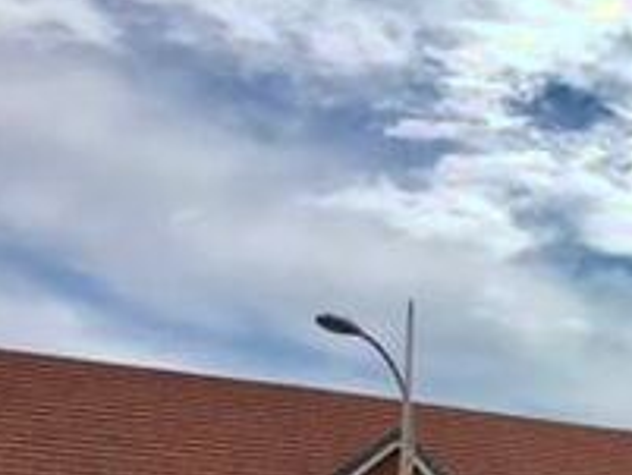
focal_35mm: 101
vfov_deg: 14.0
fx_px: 1845
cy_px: 650
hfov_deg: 17.0
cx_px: 1031
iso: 25
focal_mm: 4.15
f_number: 2.2
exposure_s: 1/4274
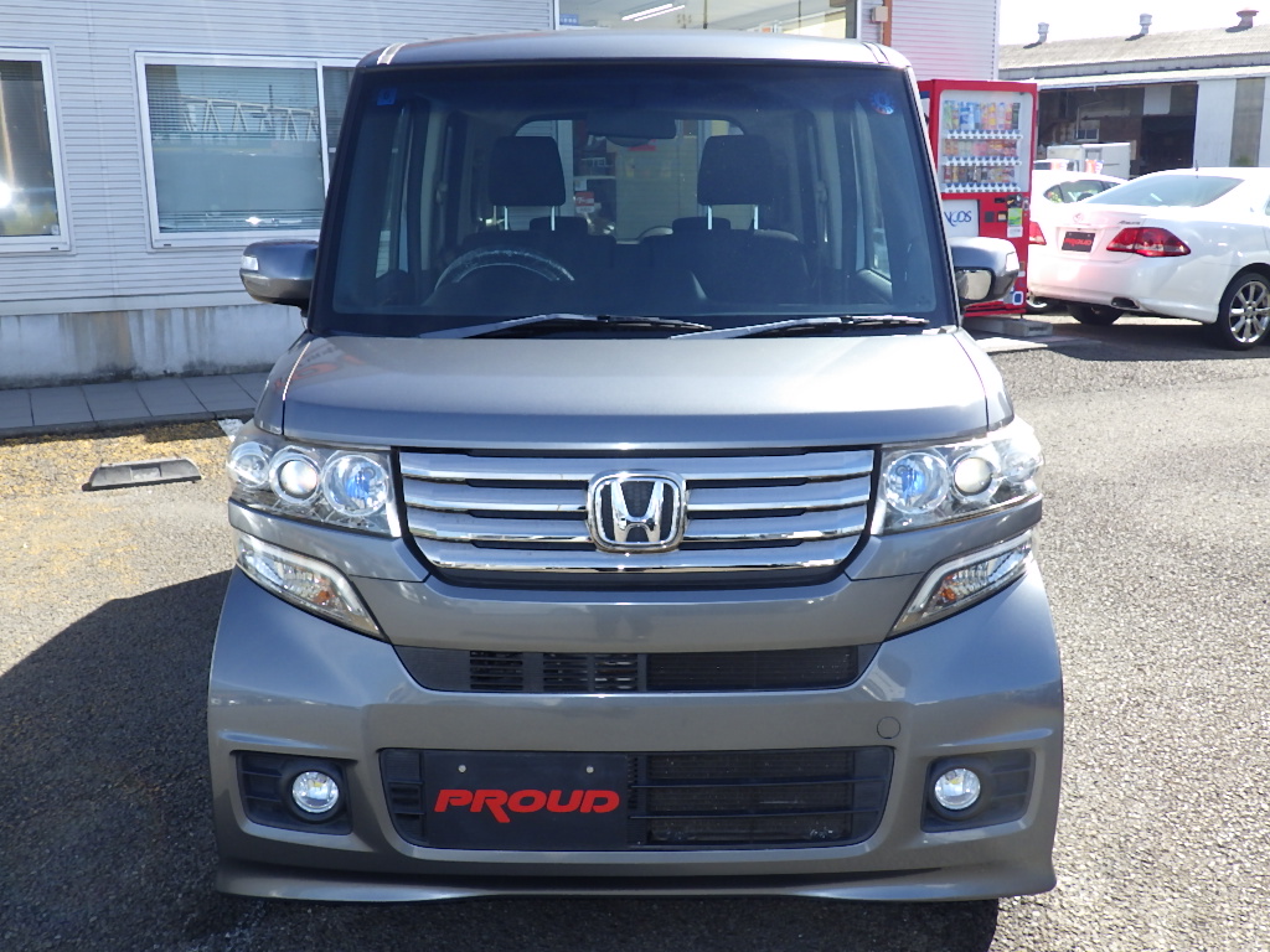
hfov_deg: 54.0
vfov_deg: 41.8
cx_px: 635
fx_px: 1247
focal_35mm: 34
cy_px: 476
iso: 125
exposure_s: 1/250
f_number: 4.6
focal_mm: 6.1
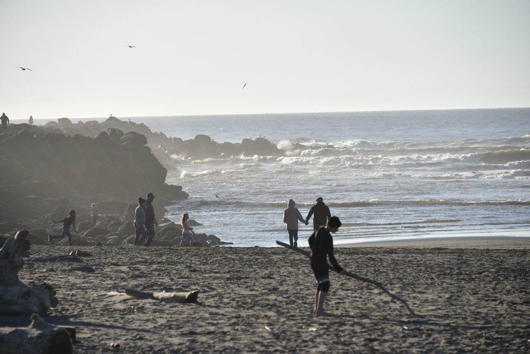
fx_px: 3092
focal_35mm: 210
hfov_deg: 9.8
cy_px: 177
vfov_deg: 6.5
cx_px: 265
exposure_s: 1/500
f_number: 8
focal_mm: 210
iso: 100
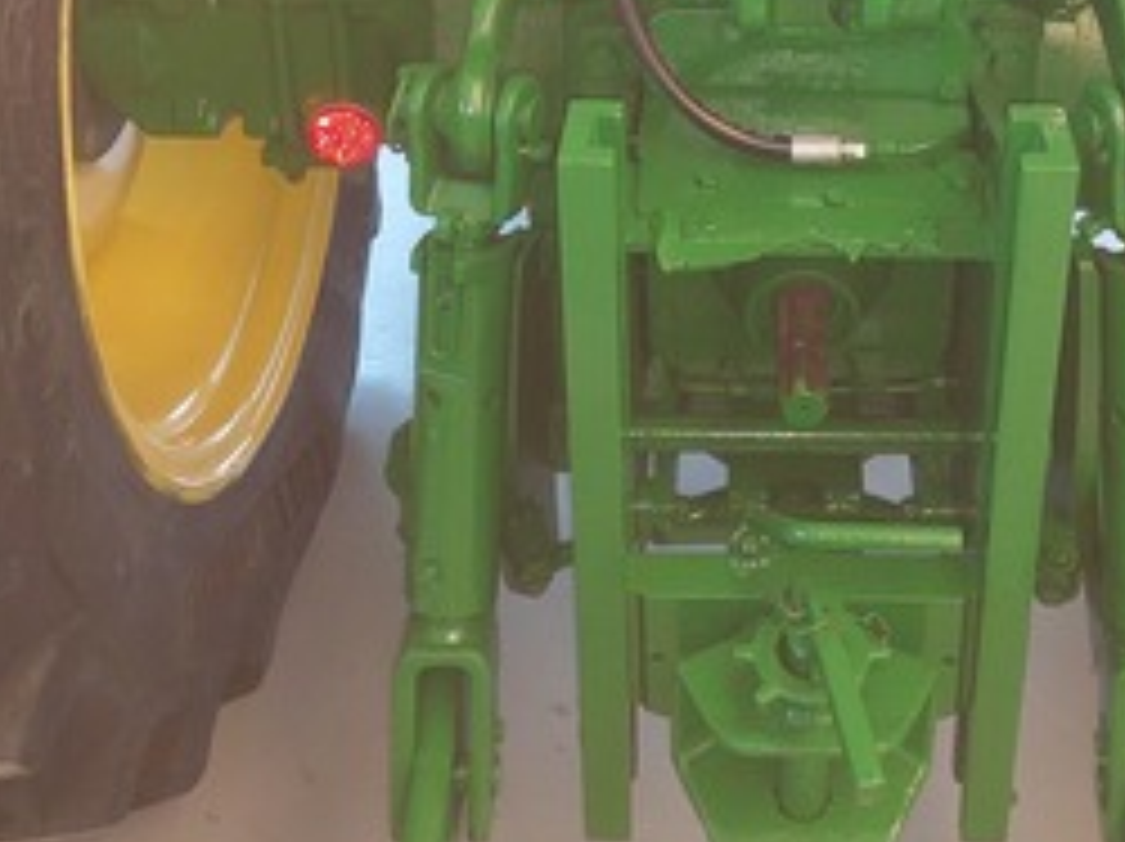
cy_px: -54
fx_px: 1786
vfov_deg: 24.9
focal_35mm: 55
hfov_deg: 34.6
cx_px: 772
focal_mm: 5.23
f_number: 1.8
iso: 320
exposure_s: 1/50
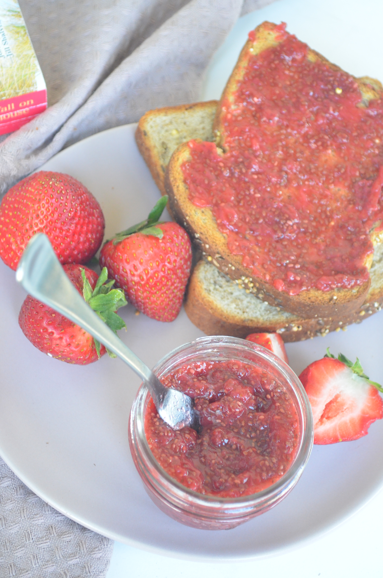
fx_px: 1322
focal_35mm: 82
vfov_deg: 24.7
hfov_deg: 16.5
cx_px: 192
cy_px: 289
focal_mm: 55
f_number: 5.6
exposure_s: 1/40
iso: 1600
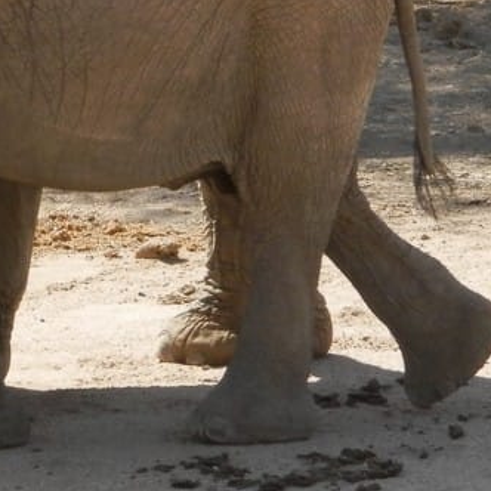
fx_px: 5841
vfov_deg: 4.8
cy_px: 50
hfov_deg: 4.8
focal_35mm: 364
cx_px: -351
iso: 125
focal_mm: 19
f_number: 4.5
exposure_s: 1/640
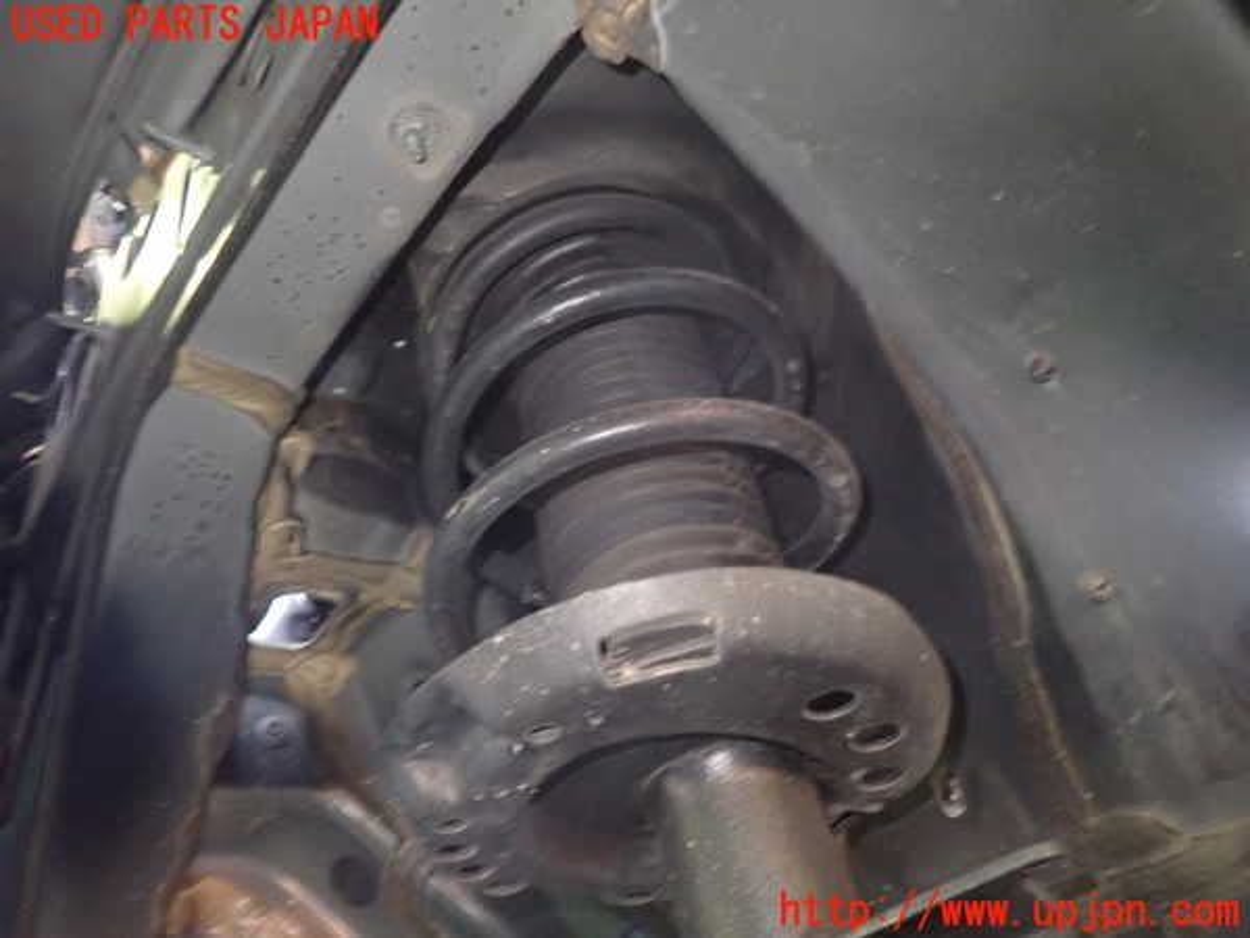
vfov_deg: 54.9
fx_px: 903
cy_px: 469
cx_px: 625
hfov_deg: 69.4
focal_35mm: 25
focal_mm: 4.5
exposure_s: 1/25
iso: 800
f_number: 2
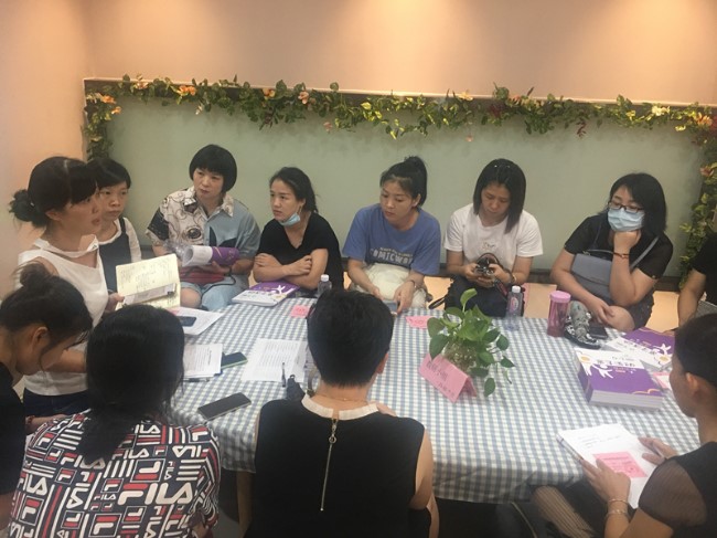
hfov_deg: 61.7
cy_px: 269
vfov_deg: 48.2
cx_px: 358
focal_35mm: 29
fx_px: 600
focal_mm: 4.15
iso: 125
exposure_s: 1/17
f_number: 2.2
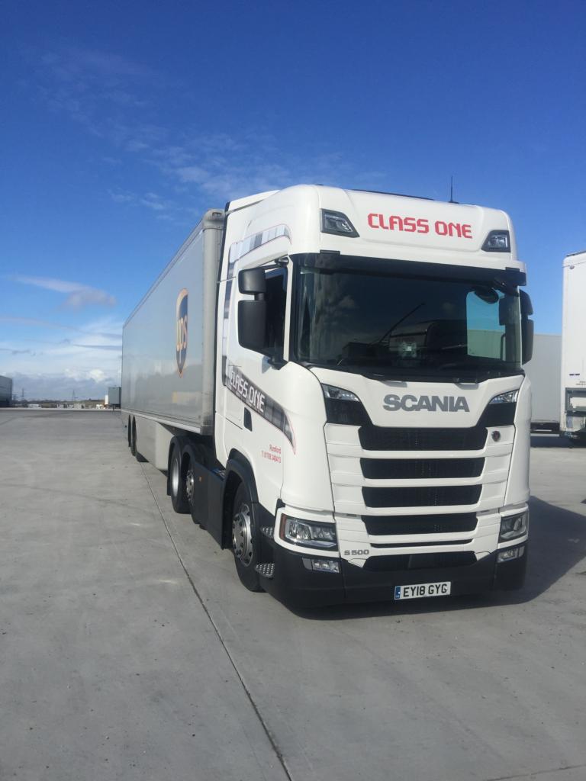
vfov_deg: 61.7
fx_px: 655
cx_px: 293
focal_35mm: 29
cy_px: 390
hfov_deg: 48.2
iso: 32
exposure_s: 1/3597
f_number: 2.2
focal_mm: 4.15
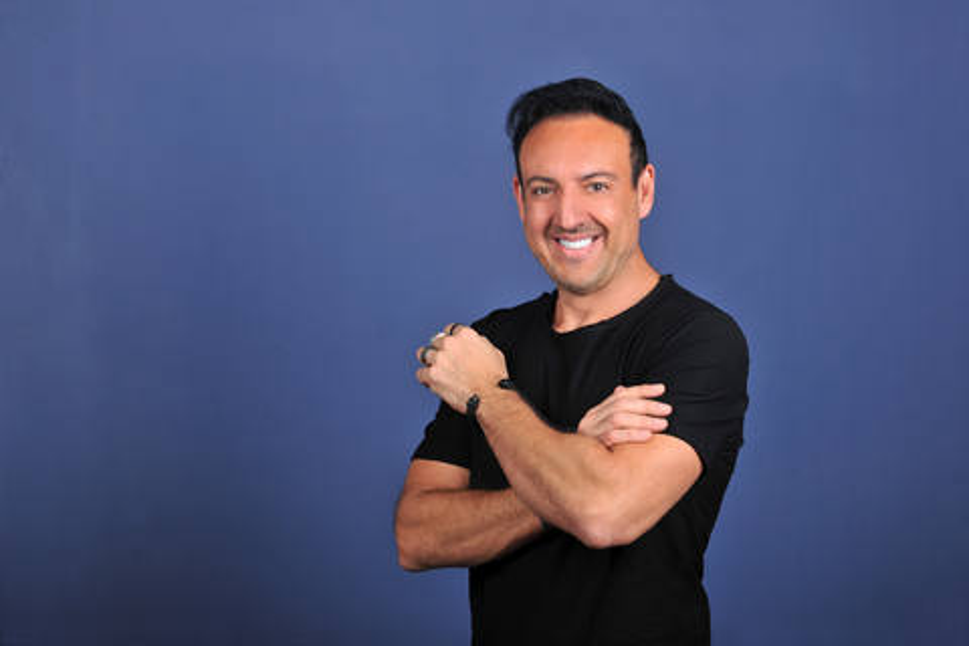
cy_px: 323
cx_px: 484
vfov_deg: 14.9
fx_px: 2476
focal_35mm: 92
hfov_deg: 22.1
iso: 125
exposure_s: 1/200
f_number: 8
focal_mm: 92
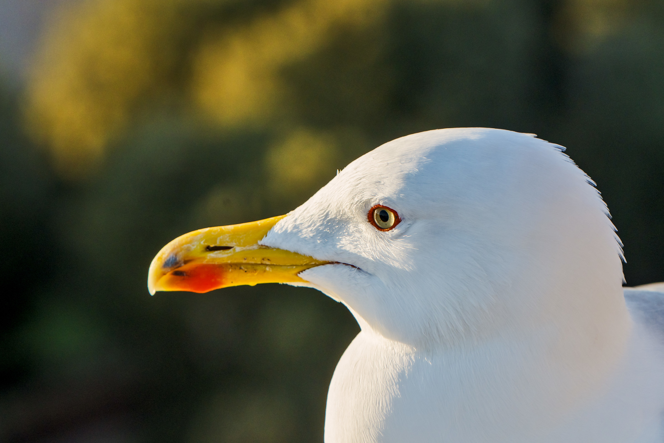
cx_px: 332
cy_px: 222
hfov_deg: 14.1
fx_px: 2675
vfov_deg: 9.5
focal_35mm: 145
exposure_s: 1/500
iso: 450
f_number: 7.1
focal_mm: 145
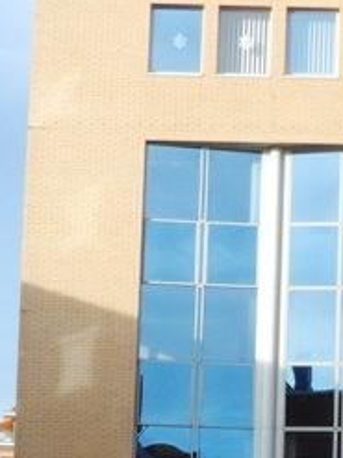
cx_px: 510
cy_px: 488
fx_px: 1759
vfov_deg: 14.5
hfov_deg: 10.7
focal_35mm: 133
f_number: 3.7
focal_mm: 6.8
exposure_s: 1/350
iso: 80
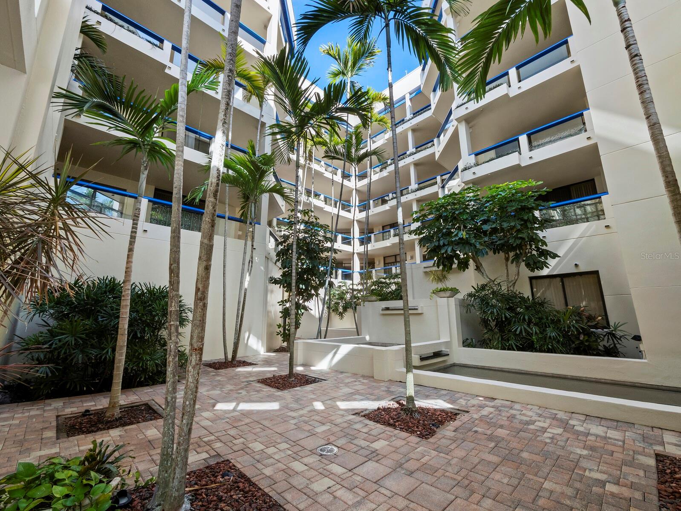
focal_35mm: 14
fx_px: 276
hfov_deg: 102.0
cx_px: 340
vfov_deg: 85.7
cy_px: 256
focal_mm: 7
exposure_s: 1/50
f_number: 13
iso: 320
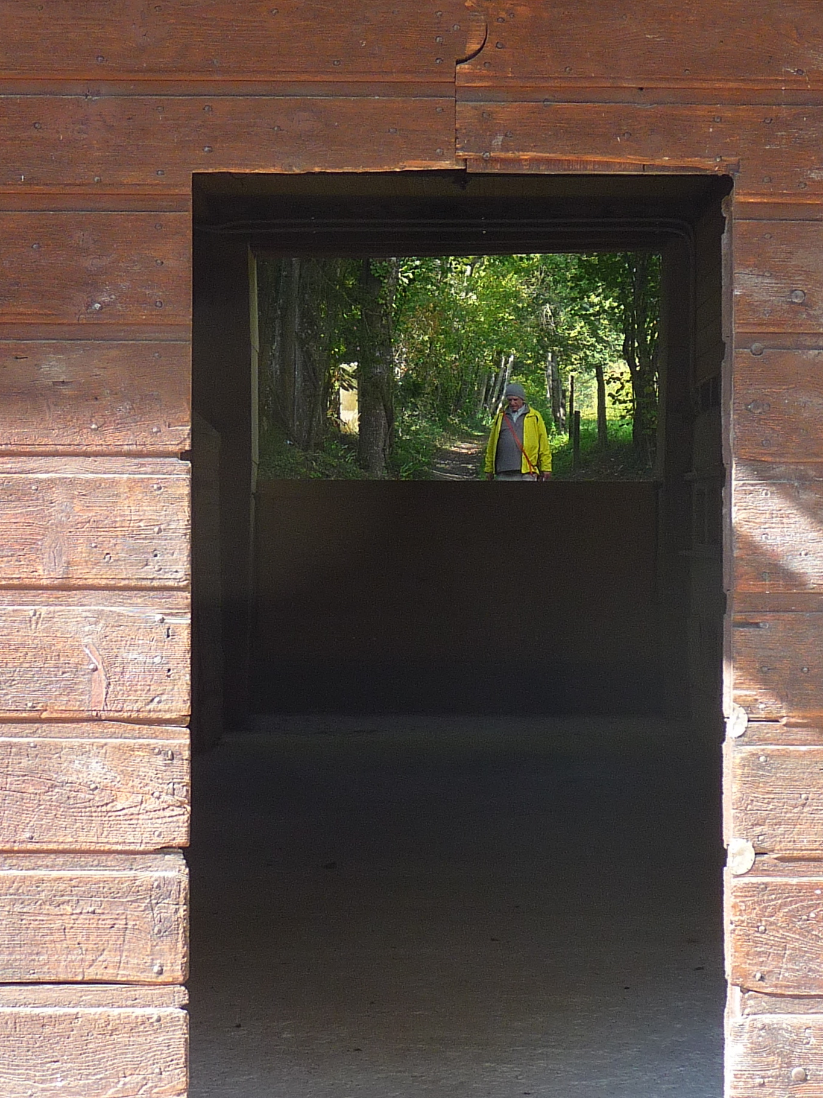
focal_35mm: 72
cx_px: 456
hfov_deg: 20.4
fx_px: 2282
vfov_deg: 27.0
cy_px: 588
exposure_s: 1/125
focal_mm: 6.7
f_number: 3.9
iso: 100
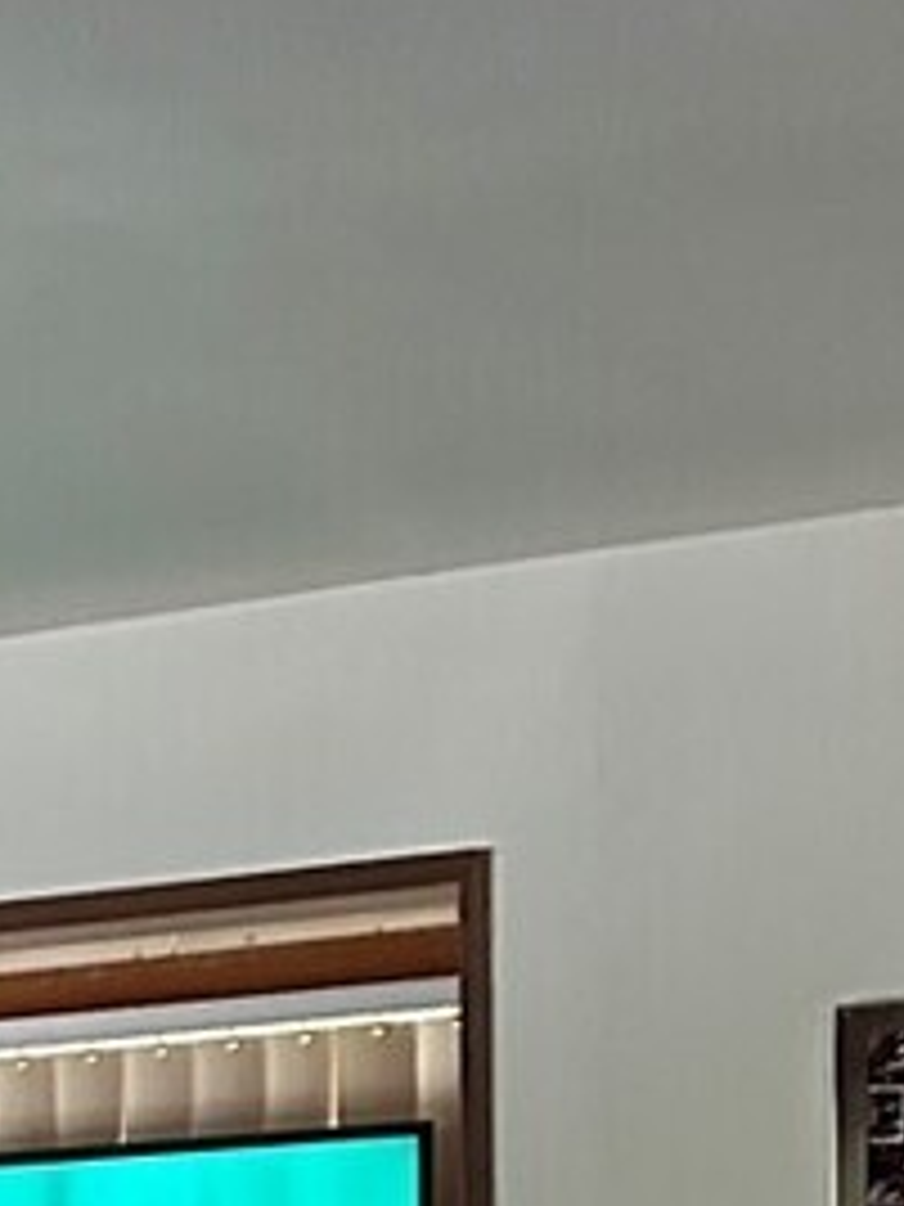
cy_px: 1962
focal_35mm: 129
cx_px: -607
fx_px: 4492
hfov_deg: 10.9
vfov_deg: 14.0
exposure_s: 1/56
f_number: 1.78
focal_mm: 6.86
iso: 1000
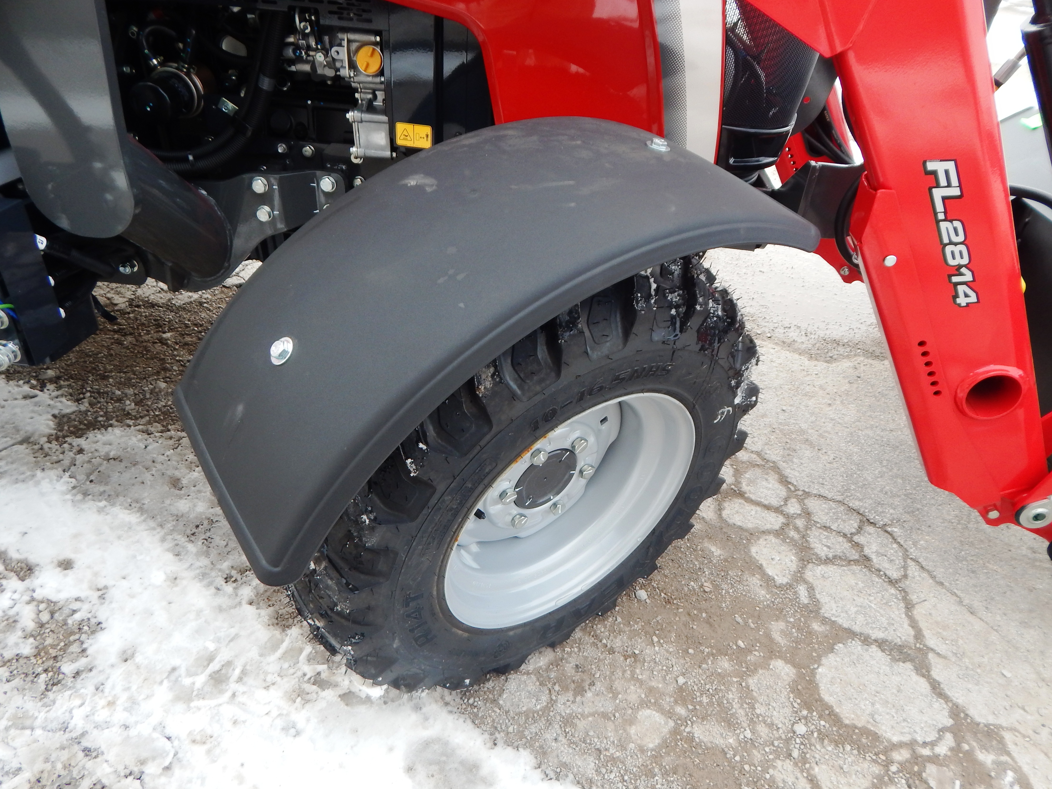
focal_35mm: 23
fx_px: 699
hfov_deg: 73.9
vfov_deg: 58.9
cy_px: 390
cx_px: 540
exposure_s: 1/320
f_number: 3
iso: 125
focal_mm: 4
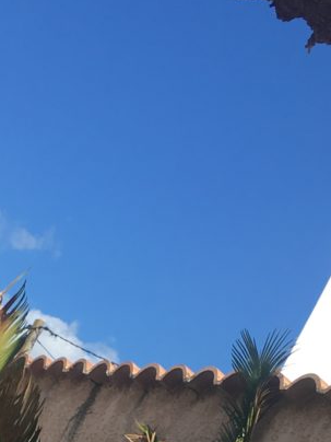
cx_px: -9
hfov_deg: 13.0
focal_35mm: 112
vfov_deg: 15.8
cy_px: 709
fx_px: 1428
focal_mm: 4.15
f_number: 2.2
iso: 25
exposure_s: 1/1304
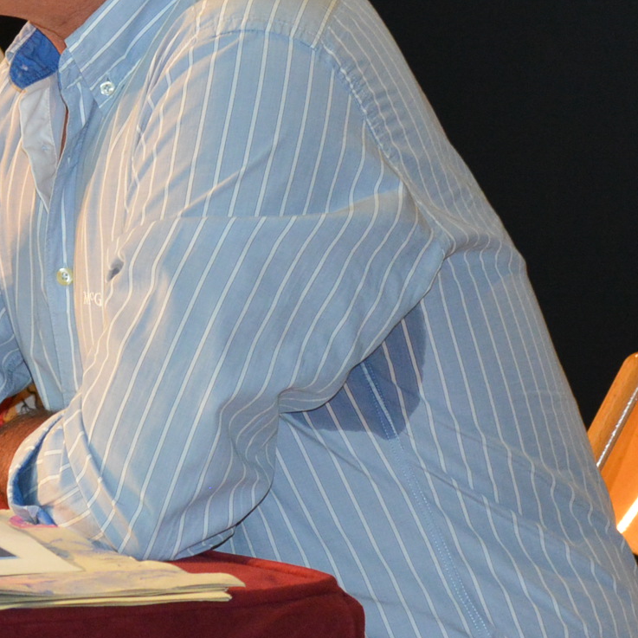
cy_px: 158
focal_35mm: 285
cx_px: -339
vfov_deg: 6.1
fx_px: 5937
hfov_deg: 6.1
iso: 1250
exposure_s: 1/60
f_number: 5.6
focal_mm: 55
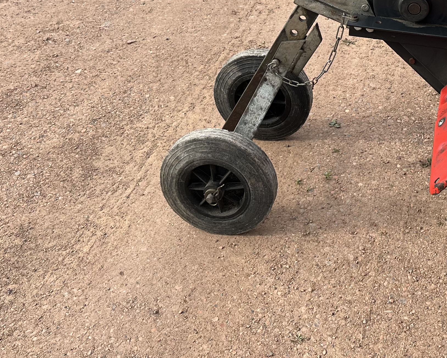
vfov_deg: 23.2
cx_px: 361
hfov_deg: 29.3
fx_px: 833
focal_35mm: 63
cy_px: -5
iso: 50
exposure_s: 1/1066
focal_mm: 5.1
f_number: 1.6
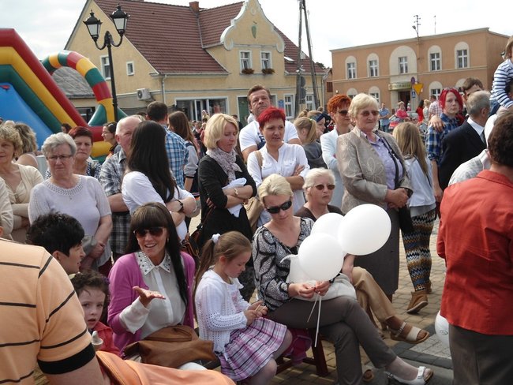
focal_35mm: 44
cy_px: 192
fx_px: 652
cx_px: 256
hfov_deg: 42.9
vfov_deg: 32.9
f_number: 3.5
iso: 80
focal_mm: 7.9
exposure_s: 1/400
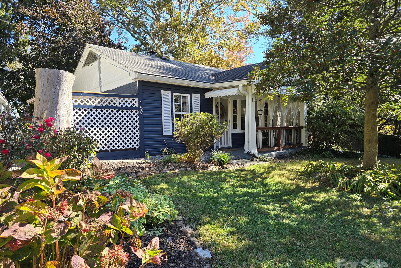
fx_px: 267
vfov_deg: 53.1
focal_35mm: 24
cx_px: 201
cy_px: 145
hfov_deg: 73.7
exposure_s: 1/180
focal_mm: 6.3
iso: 12
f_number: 1.7
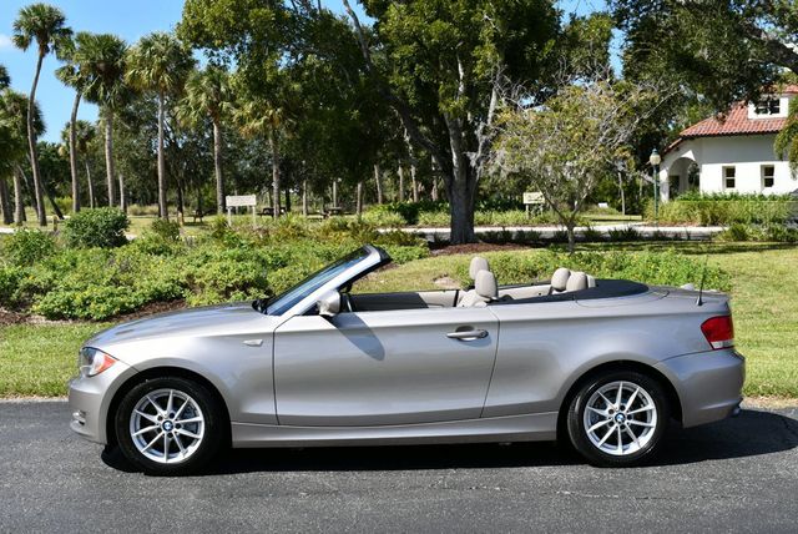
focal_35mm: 48
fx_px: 1065
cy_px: 267
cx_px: 399
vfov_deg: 28.1
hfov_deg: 41.1
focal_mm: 24
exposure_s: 1/250
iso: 100
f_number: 8
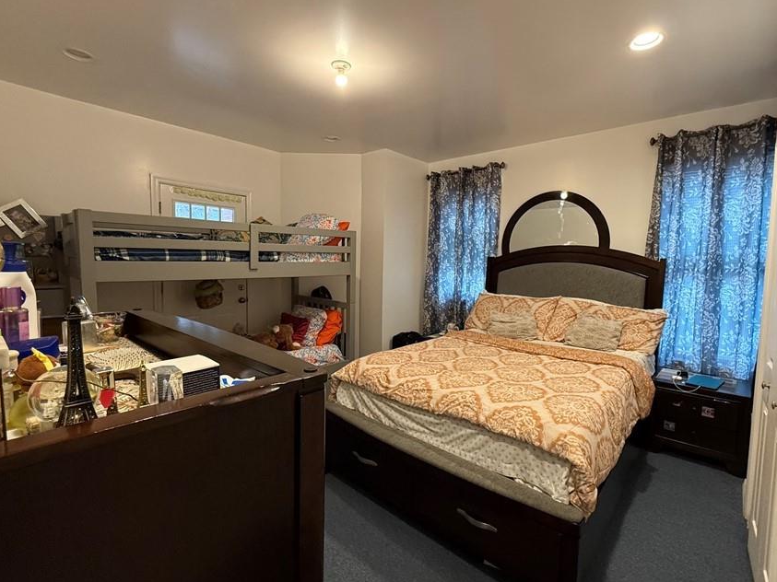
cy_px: 290
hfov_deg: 91.0
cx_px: 409
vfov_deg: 74.7
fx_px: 382
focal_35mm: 17
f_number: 2.2
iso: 500
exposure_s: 1/60
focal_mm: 2.22
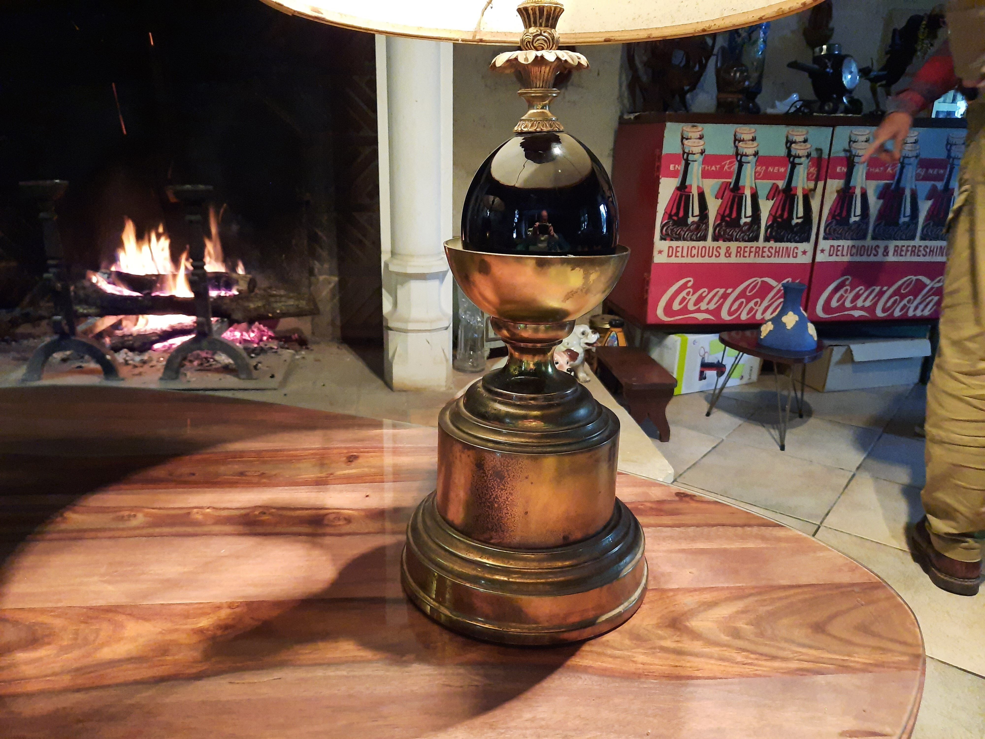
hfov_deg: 69.4
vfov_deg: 54.9
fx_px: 711
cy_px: 370
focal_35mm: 25
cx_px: 492
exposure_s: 1/20
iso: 640
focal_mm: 4.6
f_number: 2
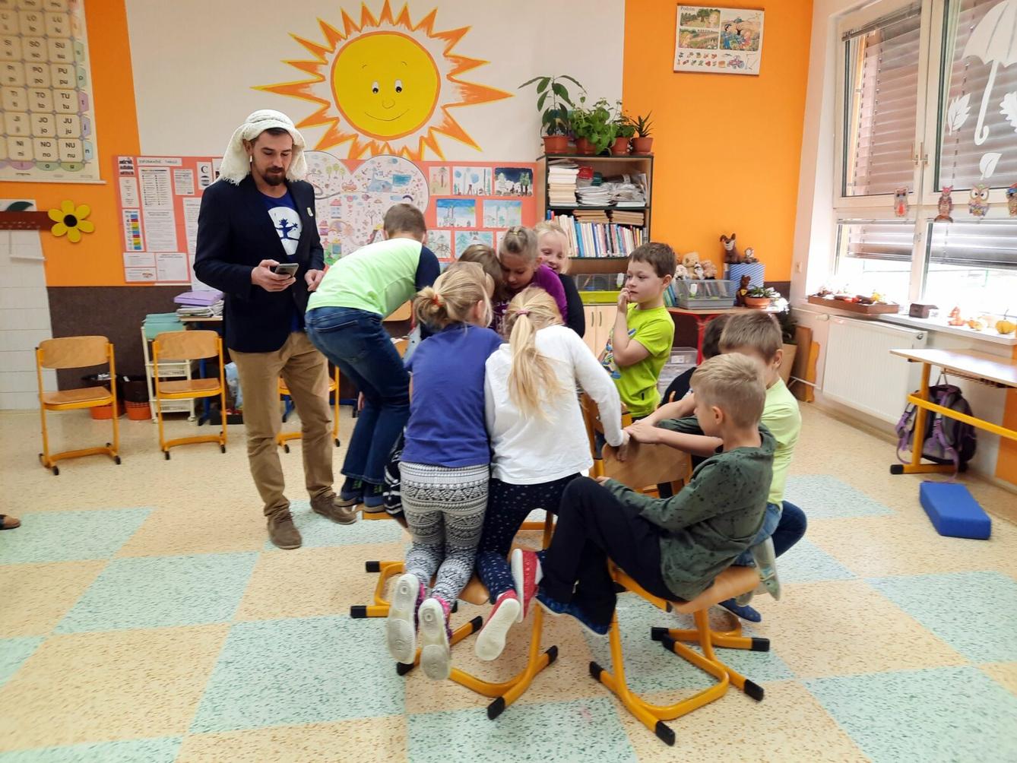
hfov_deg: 69.4
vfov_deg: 54.9
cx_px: 508
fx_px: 735
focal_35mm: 25
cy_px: 382
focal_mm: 4.6
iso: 160
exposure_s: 1/50
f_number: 2
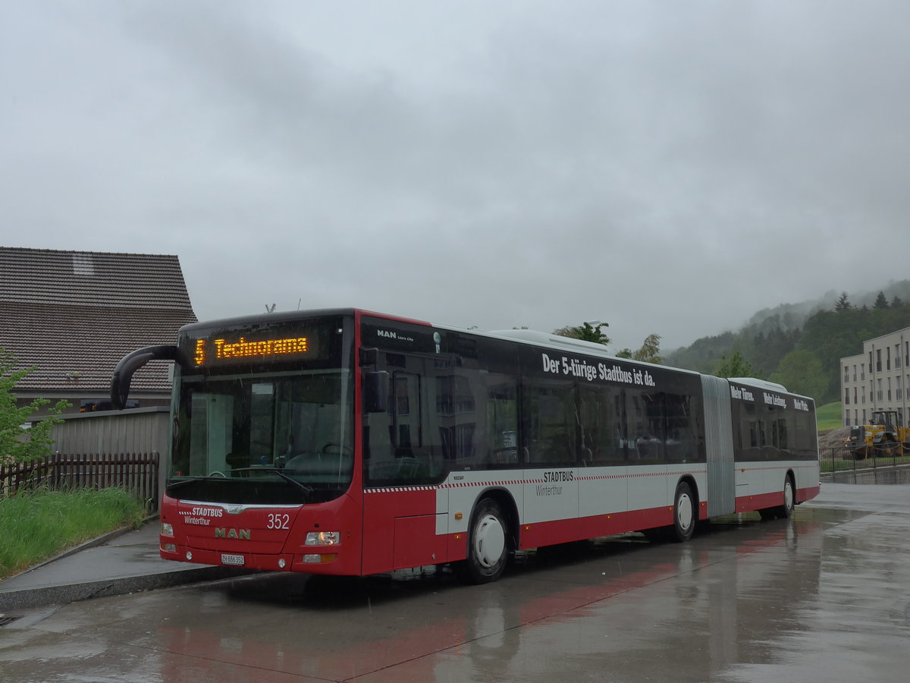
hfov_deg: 47.9
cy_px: 342
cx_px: 455
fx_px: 1025
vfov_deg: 36.8
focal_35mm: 39
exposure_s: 1/800
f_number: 2.8
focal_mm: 8
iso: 160
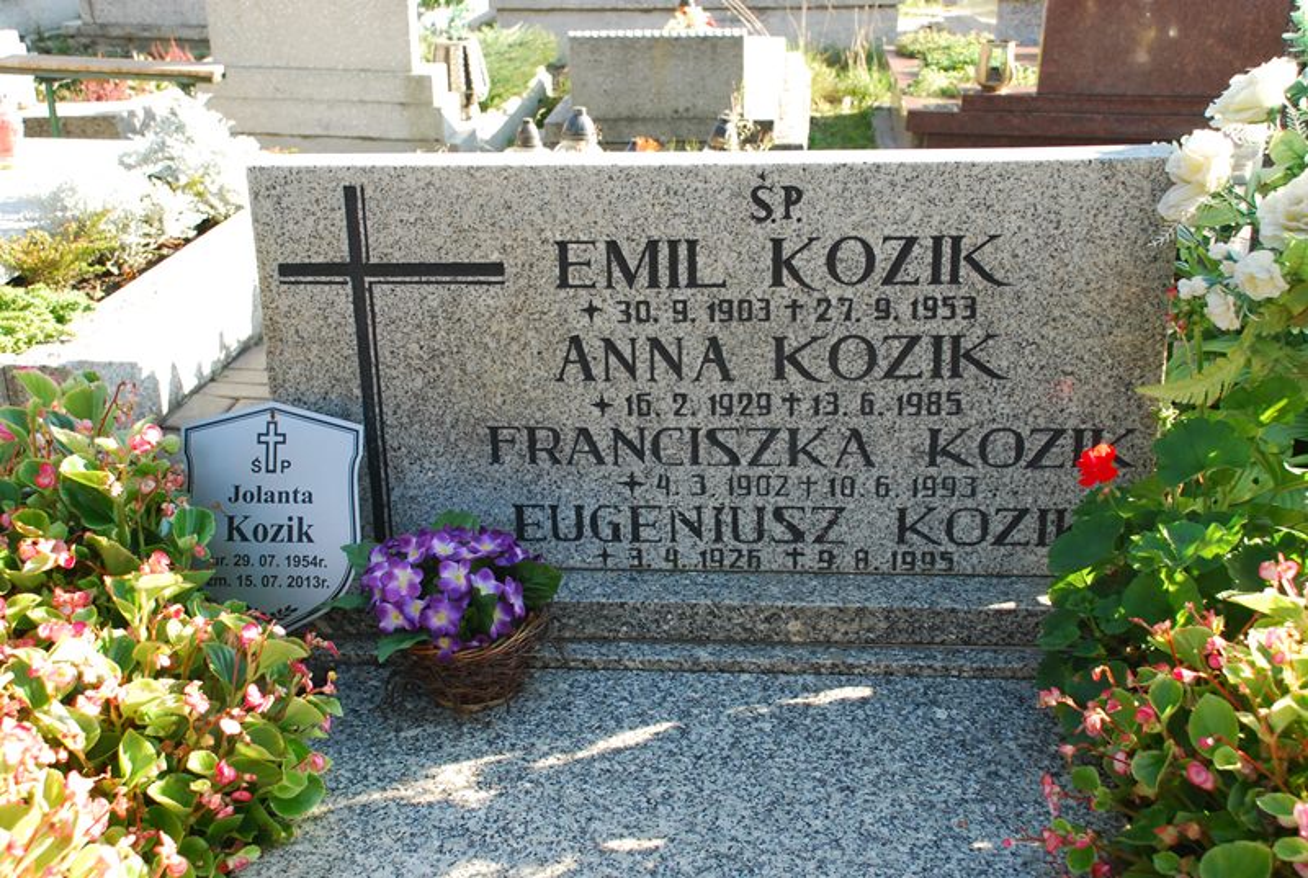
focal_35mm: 46
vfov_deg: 29.1
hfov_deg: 42.2
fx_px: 1693
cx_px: 654
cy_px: 439
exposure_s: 1/125
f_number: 8
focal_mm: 31
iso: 500
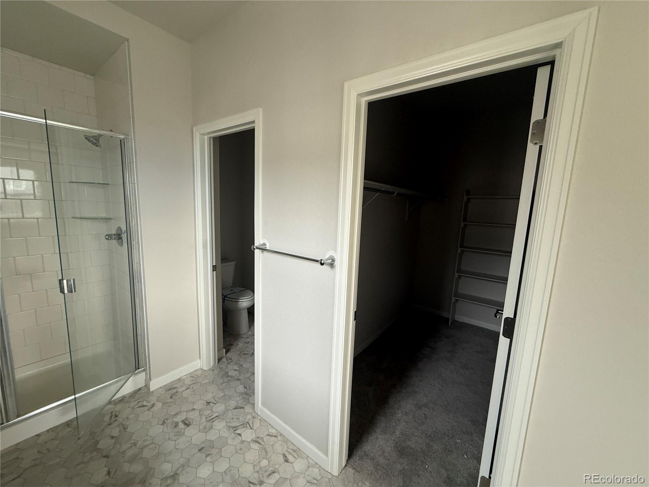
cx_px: 324
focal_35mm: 14
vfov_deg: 85.7
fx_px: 262
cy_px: 244
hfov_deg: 102.1
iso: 250
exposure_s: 1/99
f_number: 2.2
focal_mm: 2.22
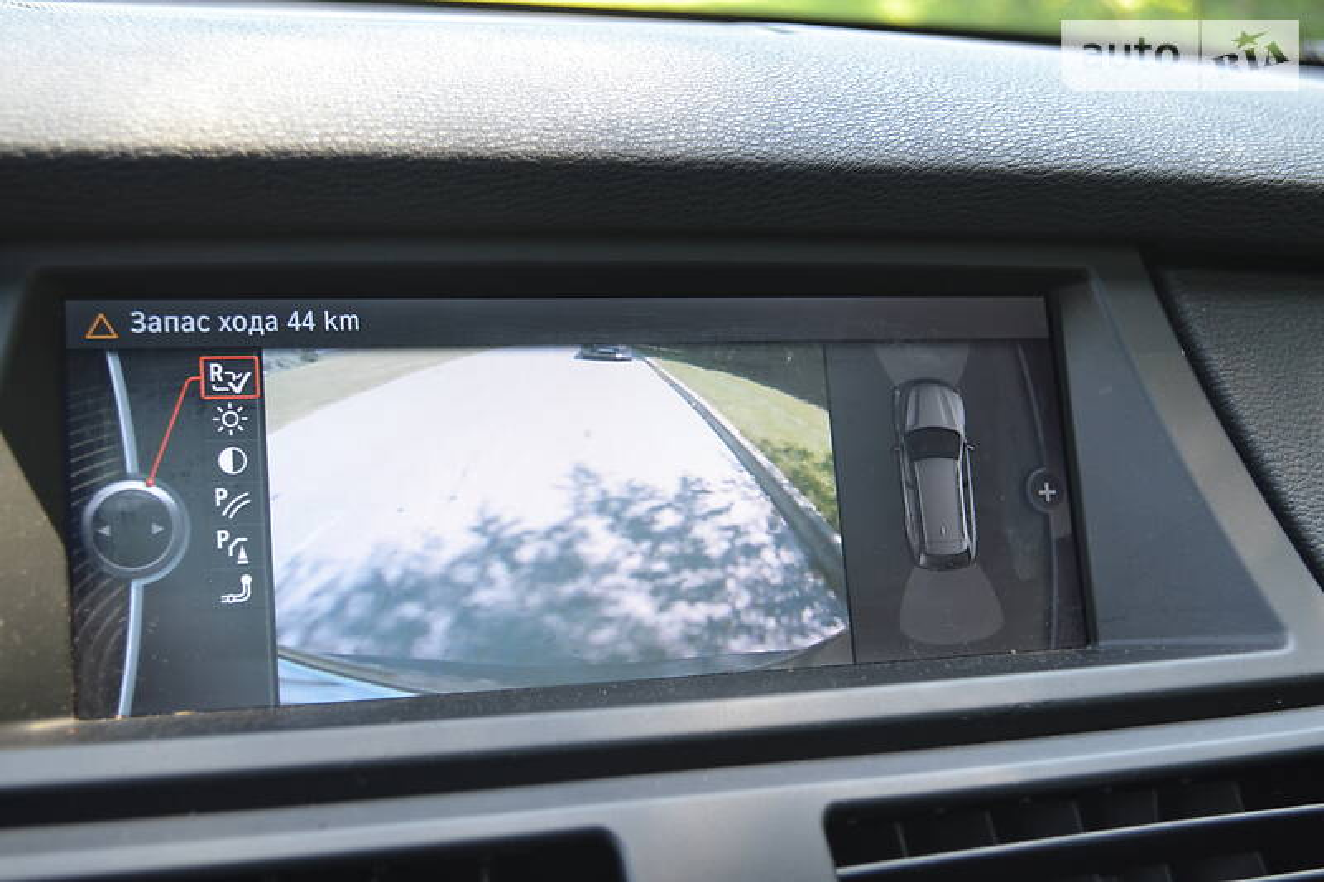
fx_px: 1765
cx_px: 662
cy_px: 441
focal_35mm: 48
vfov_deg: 28.1
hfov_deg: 41.1
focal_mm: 32
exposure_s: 1/50
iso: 400
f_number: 4.8
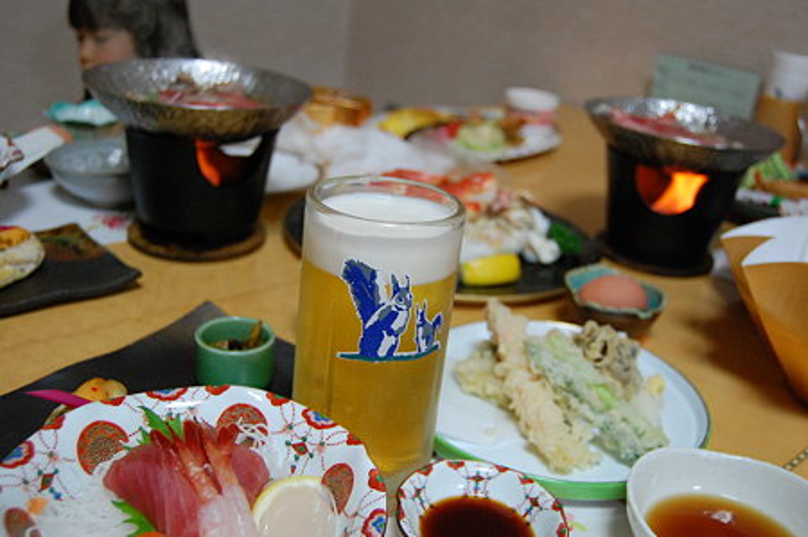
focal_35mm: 36
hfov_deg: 53.2
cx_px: 404
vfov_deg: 36.8
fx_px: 807
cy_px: 268
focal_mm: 24
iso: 1600
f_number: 4
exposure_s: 1/50
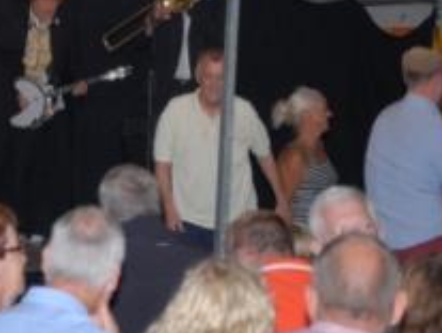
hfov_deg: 8.4
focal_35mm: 234
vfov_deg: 6.4
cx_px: 88
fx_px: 2994
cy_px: 60
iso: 450
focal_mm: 75
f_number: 5.6
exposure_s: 1/60
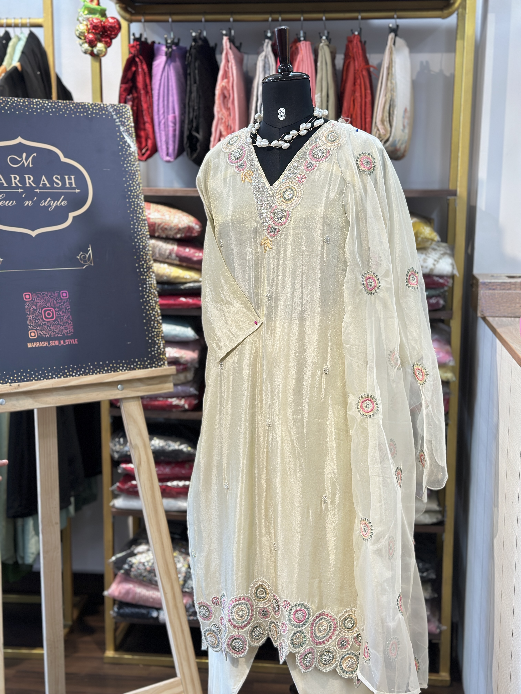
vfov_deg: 39.7
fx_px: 963
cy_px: 347
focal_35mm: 48
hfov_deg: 30.3
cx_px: 260
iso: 80
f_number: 1.78
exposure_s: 1/100
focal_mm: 6.86
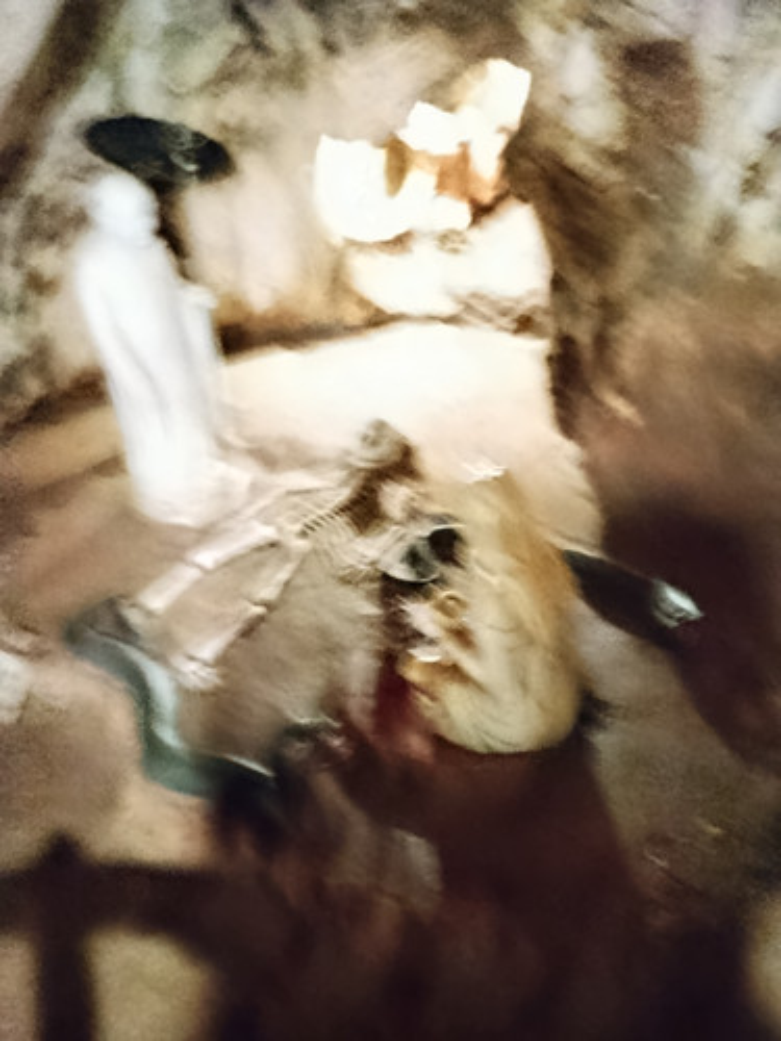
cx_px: 390
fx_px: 872
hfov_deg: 48.2
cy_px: 520
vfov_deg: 61.7
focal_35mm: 29
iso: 8000
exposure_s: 1/8
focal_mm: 4.22
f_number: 1.8
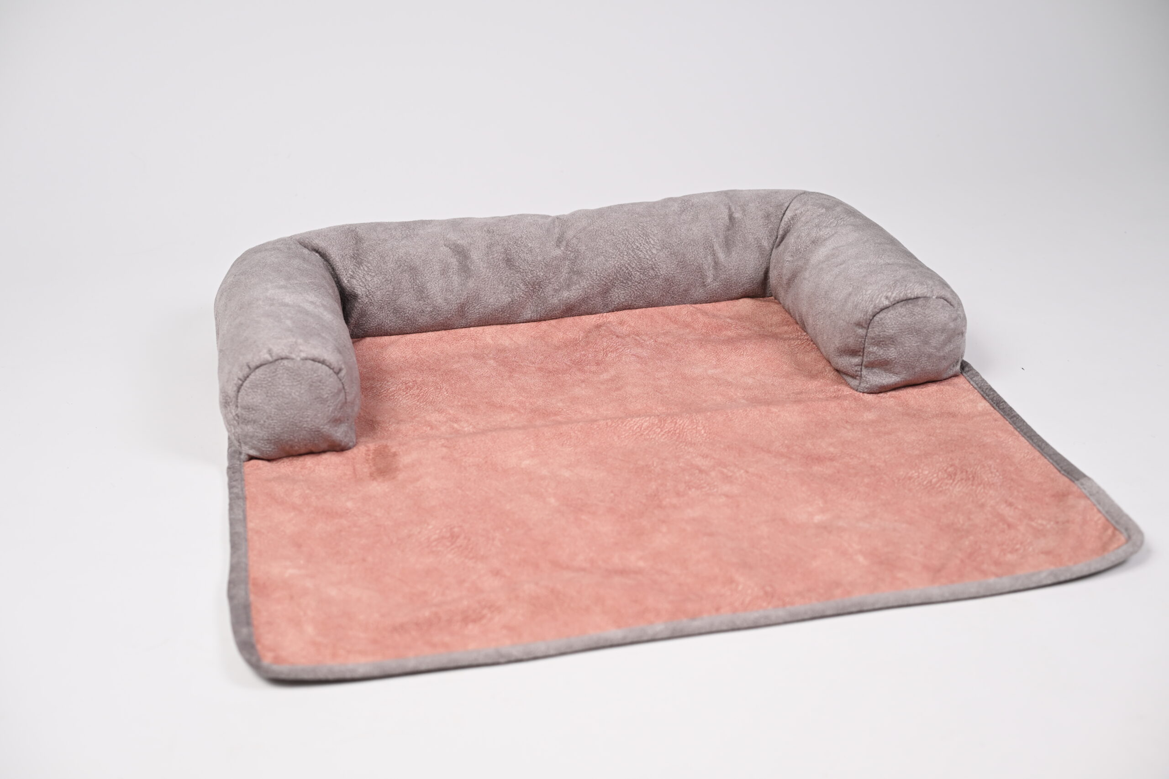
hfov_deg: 39.6
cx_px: 584
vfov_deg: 27.0
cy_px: 390
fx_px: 1624
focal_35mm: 50
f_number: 4
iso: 250
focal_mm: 50
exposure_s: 1/125
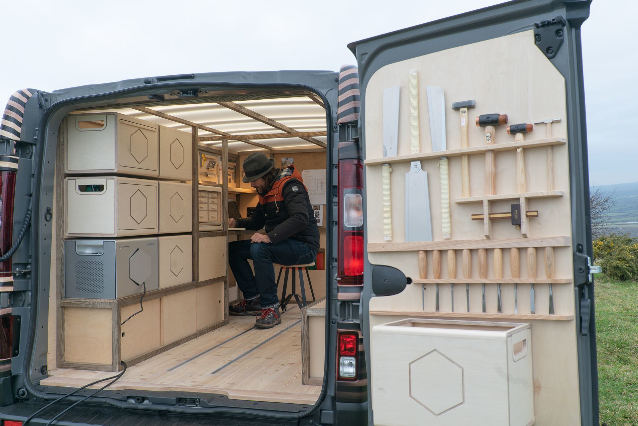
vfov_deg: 40.0
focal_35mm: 33
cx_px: 319
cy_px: 213
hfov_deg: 57.2
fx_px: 585
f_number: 7.1
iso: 320
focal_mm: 33
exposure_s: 1/80
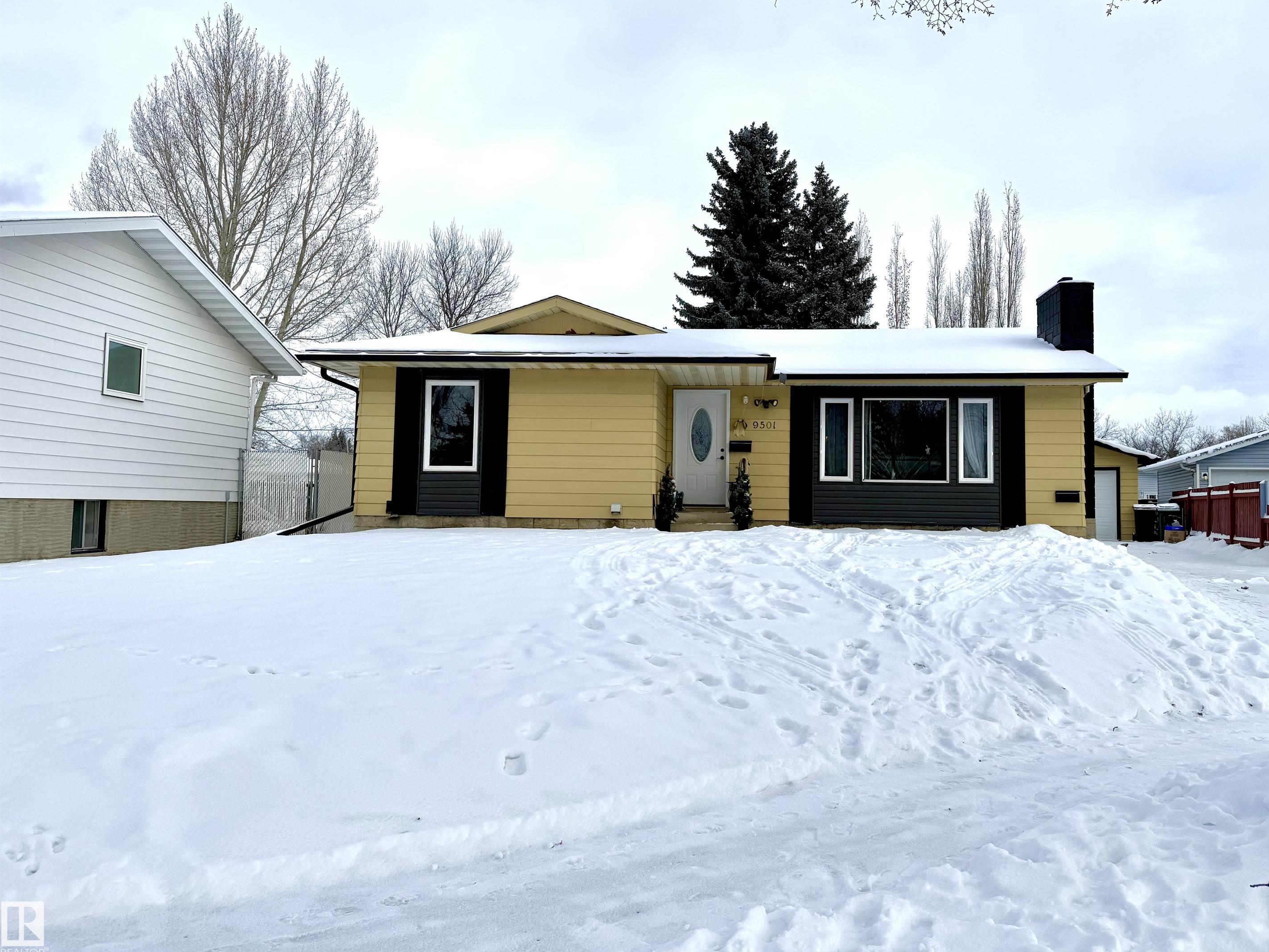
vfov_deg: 53.0
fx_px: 953
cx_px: 686
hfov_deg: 67.2
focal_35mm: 26
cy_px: 447
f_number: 1.78
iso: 80
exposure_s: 1/5319
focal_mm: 6.76
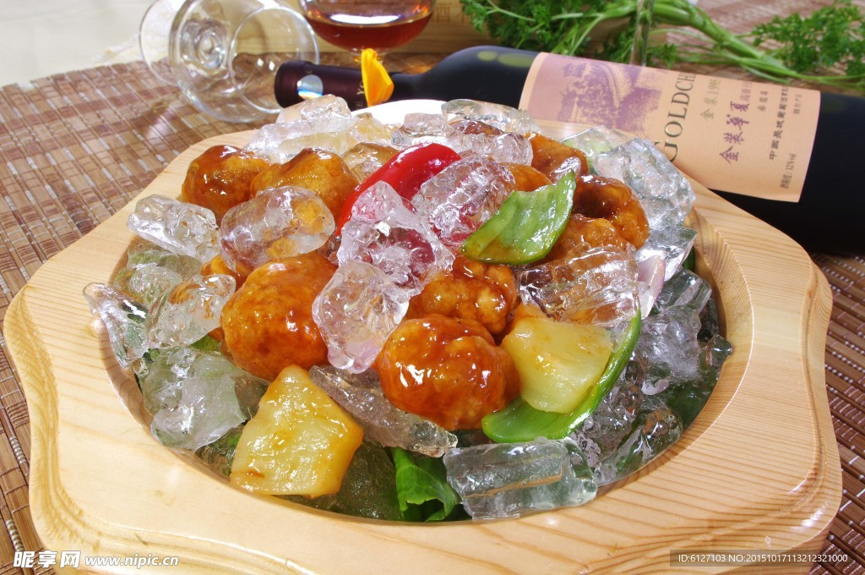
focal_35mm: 34
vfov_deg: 38.8
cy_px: 288
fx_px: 816
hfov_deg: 55.9
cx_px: 432
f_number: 14
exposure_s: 1/10
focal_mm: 23.13
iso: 400
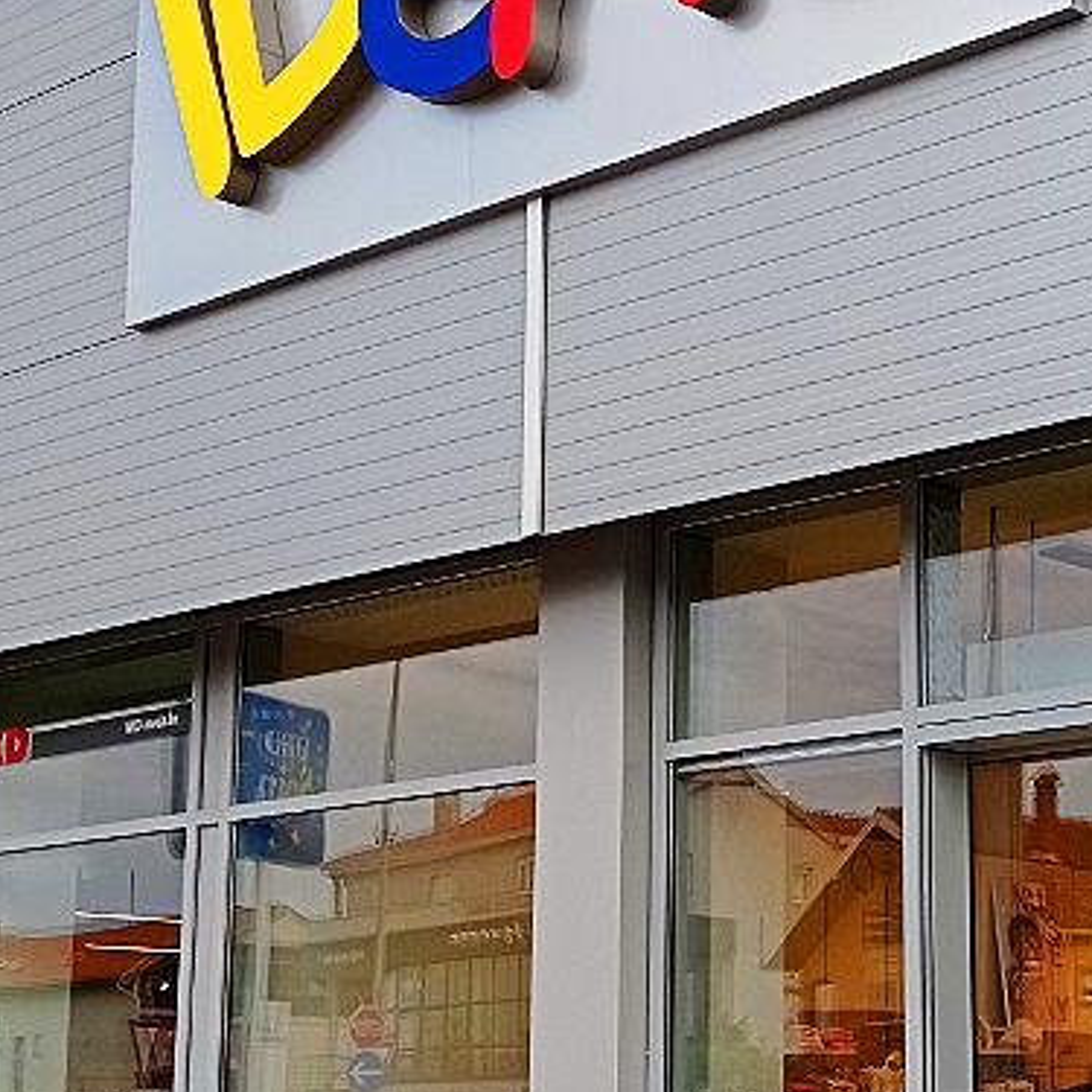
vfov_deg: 26.0
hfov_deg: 25.5
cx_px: 938
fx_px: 2356
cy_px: 702
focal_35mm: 66
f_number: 1.8
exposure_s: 1/2347
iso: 101
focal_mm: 4.7
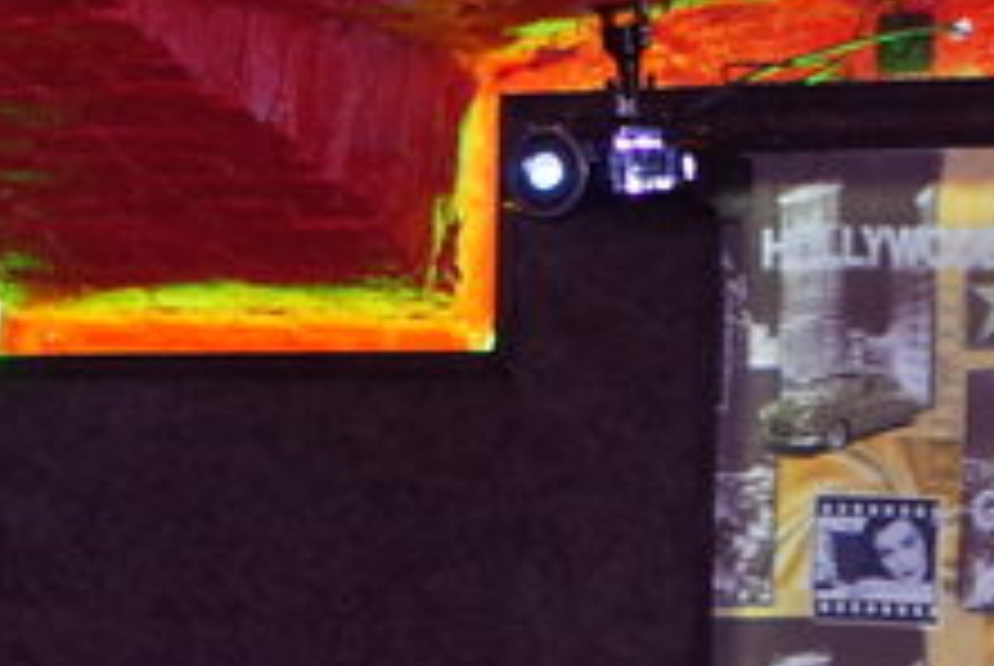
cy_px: 1215
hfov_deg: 12.6
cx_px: 198
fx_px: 4479
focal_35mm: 162
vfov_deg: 8.2
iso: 400
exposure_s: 1/15
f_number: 2.8
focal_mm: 18.3
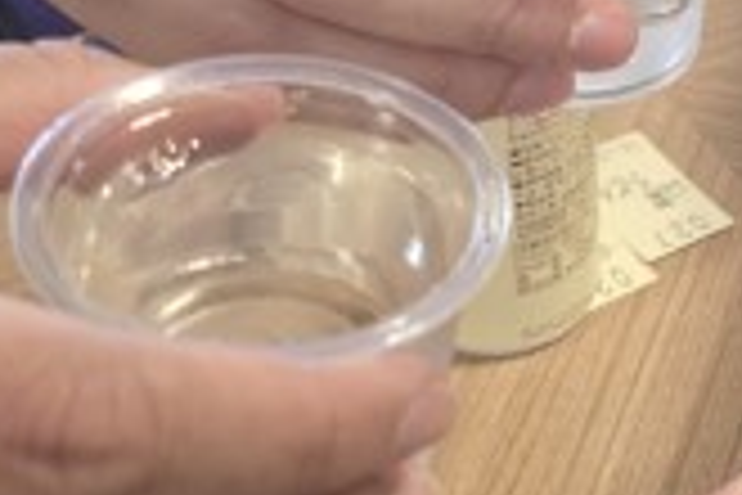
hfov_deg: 20.2
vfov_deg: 14.7
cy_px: 243
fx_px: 1917
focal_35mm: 93
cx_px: 949
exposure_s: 1/100
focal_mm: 6.3
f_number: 1.7
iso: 400
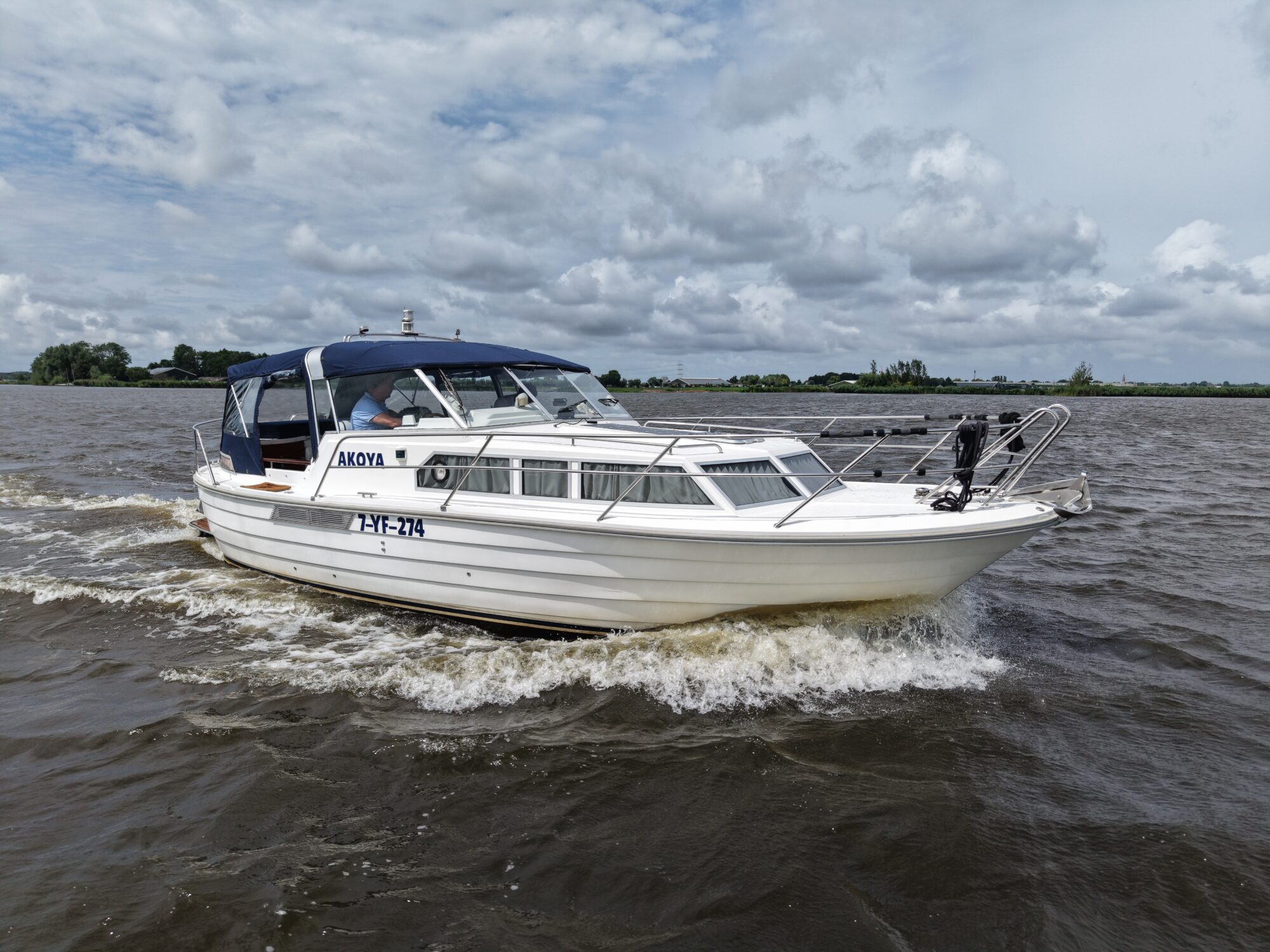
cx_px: 635
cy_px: 476
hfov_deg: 71.6
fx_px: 881
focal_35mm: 24
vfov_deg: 56.8
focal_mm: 8.67
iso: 120
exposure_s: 1/640
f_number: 1.8
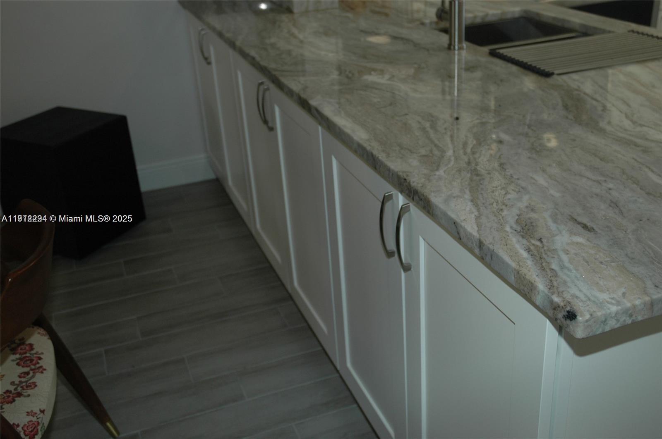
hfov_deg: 48.0
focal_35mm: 40
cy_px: 220
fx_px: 744
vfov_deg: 32.9
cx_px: 331
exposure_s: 1/60
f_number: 4.5
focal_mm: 27
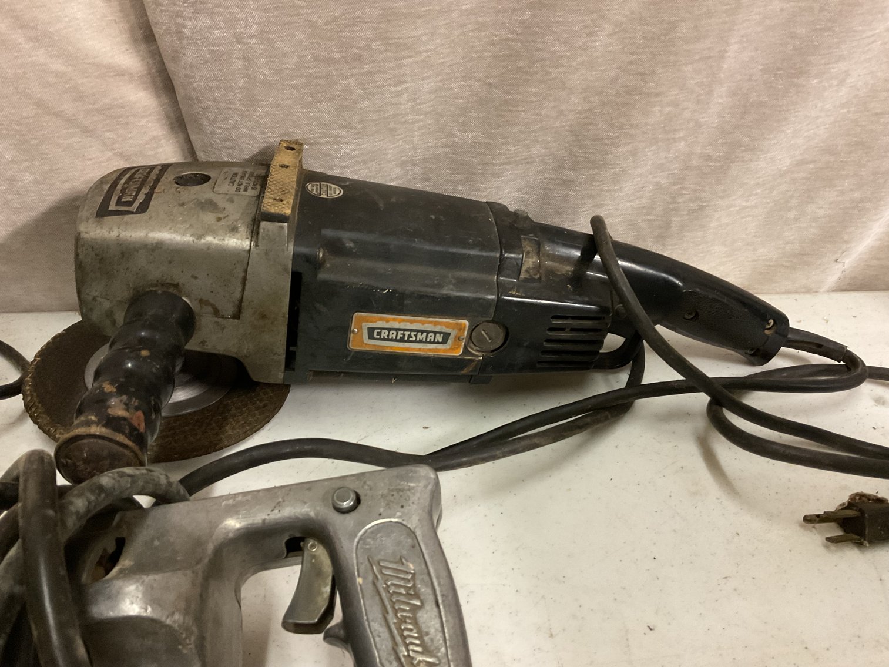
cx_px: 444
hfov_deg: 61.7
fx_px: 745
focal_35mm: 29
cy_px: 334
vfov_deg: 48.2
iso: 320
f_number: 1.8
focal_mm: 3
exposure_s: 1/30
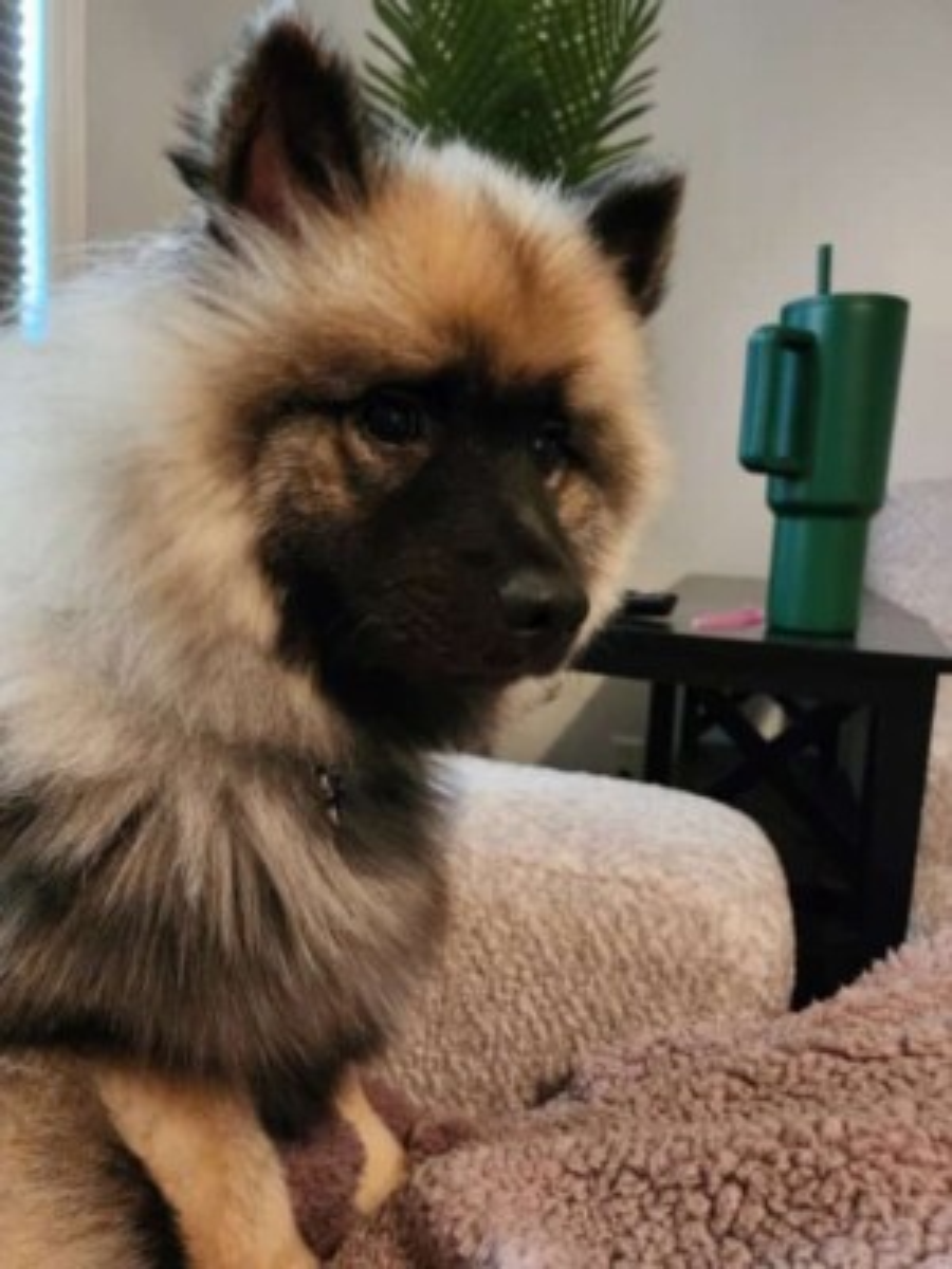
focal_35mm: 23
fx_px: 843
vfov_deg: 73.9
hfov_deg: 58.9
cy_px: 634
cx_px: 476
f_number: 1.8
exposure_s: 1/24
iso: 640
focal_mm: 6.4
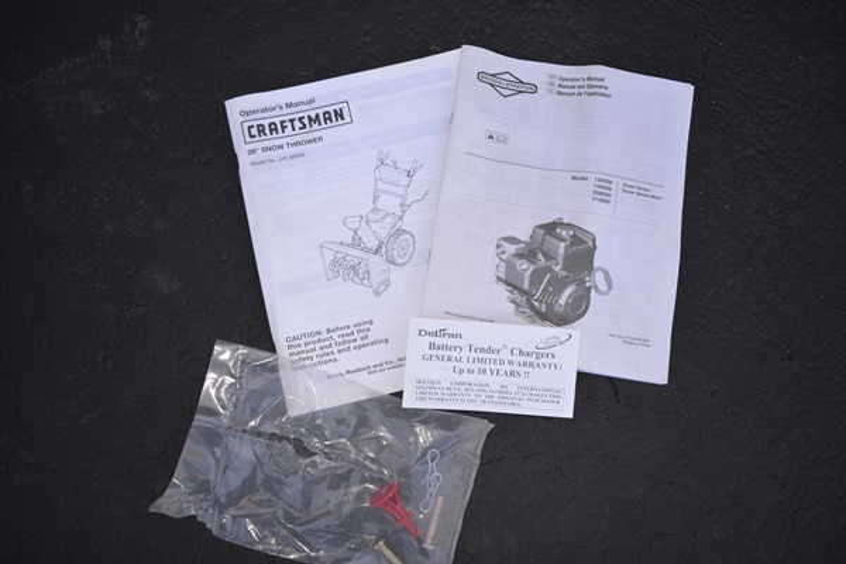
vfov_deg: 47.9
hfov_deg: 67.4
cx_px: 423
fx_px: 634
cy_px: 282
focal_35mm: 27
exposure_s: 1/200
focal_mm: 18
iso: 100
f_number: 3.5
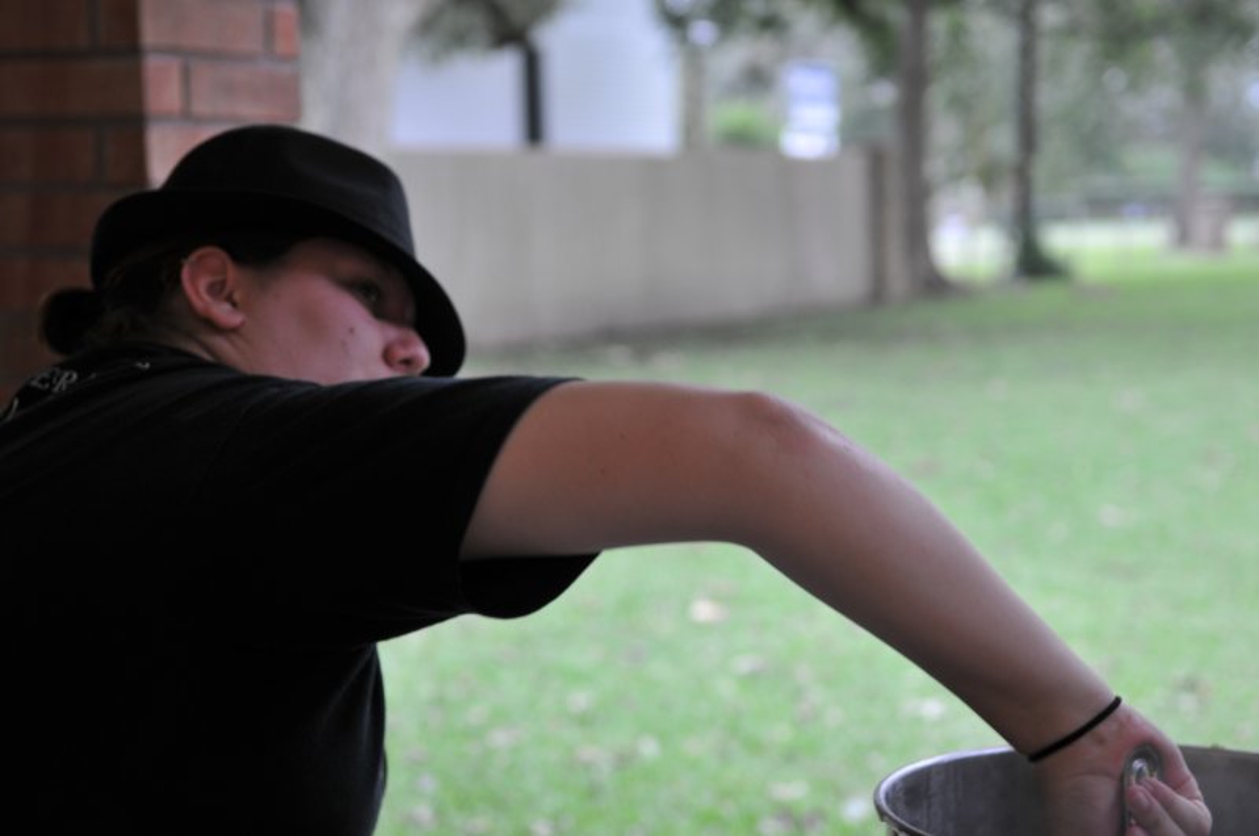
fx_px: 2357
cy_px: 418
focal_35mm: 68
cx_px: 630
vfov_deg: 20.1
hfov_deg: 29.9
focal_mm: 45
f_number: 3.5
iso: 200
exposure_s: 1/50
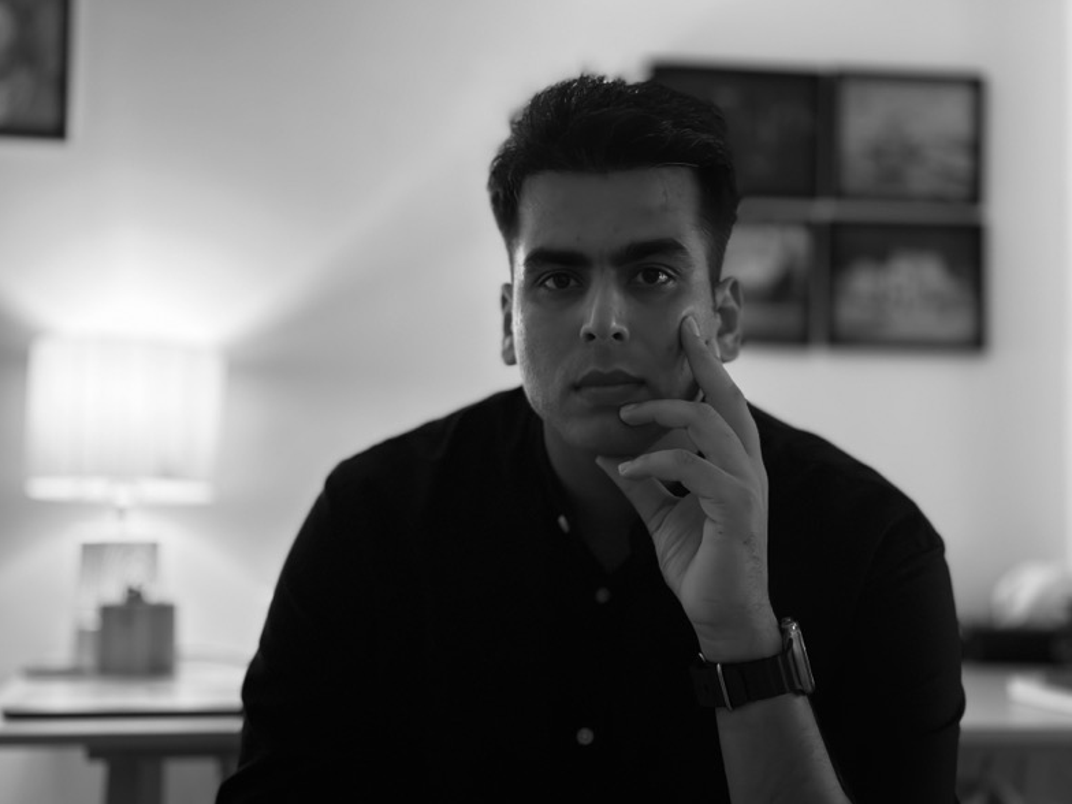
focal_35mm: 49
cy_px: 405
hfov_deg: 38.9
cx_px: 528
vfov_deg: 29.7
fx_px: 1517
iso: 125
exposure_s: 1/50
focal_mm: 6.86
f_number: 1.8
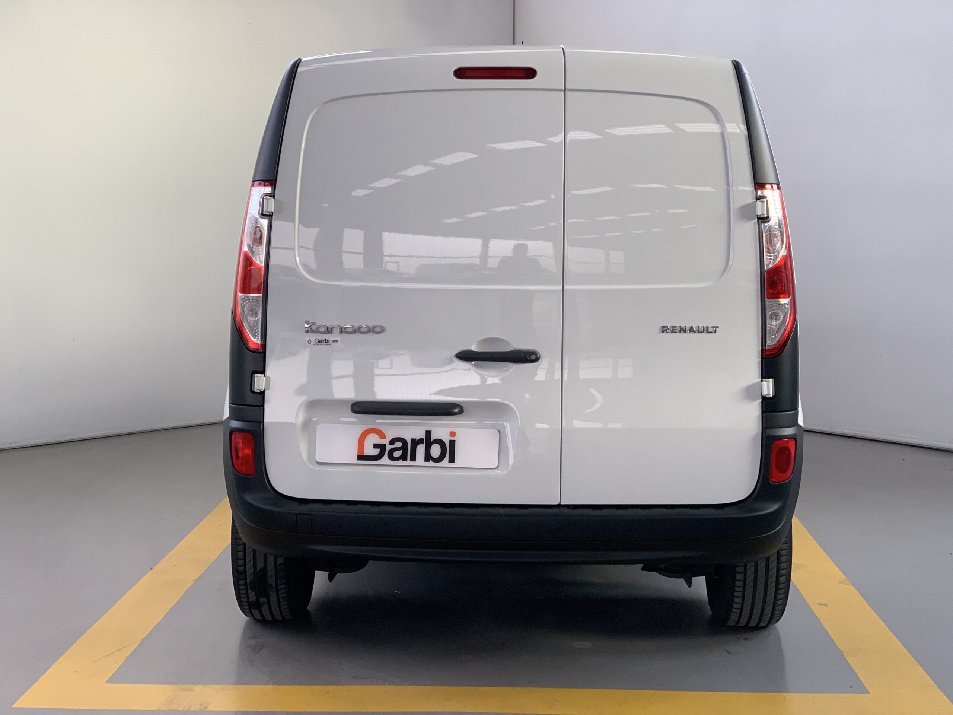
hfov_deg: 36.8
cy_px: 358
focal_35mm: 52
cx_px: 476
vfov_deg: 28.0
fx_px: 1432
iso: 125
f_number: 2.4
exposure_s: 1/91
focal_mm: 6
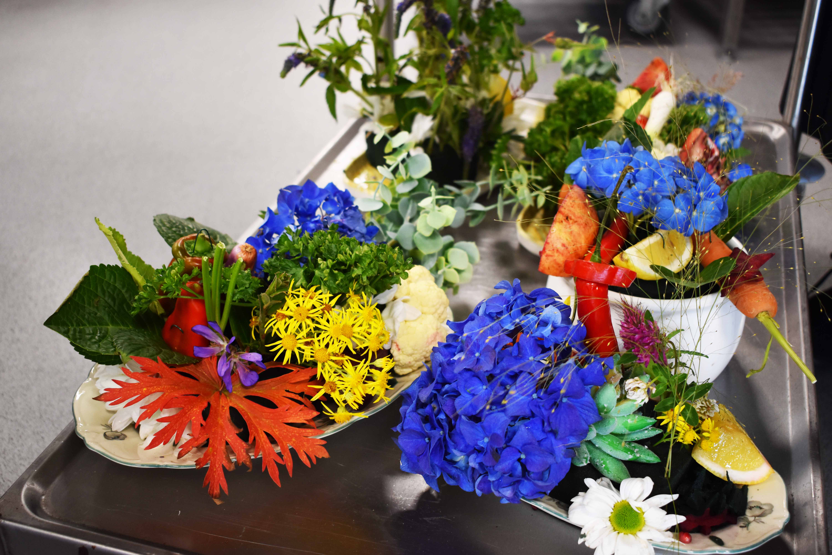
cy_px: 278
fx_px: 971
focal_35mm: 42
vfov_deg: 31.9
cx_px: 416
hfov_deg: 46.4
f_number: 4.2
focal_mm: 28
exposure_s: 1/60
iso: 800
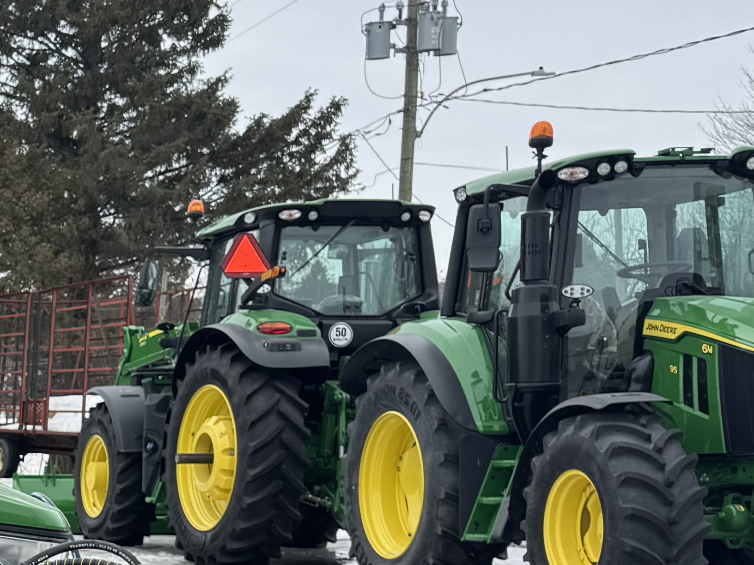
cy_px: 597
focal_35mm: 84
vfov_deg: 17.1
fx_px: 1830
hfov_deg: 19.7
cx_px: -434
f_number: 1.78
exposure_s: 1/2105
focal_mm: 6.76
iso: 80
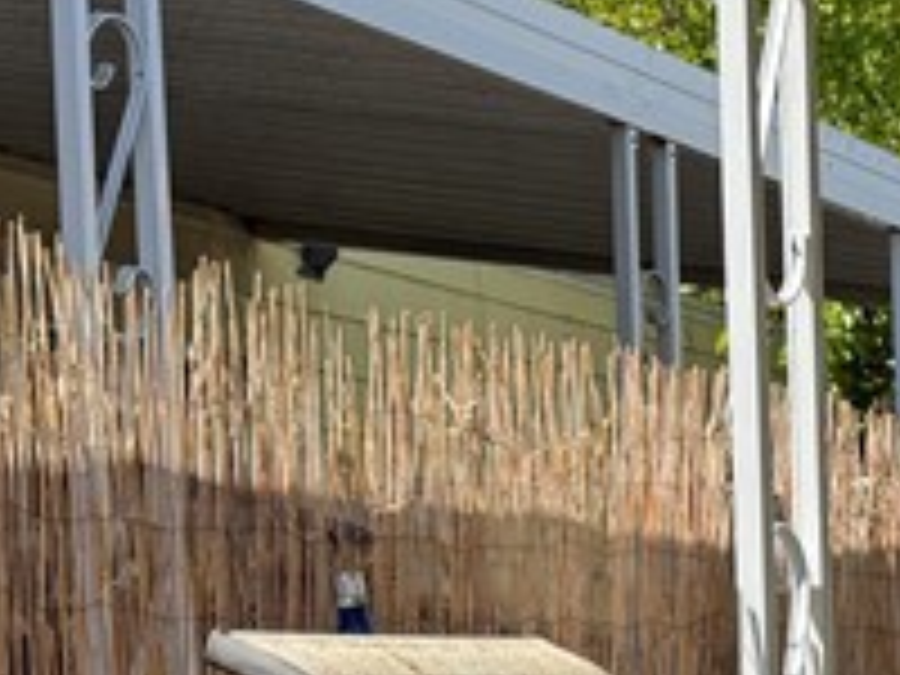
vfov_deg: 11.3
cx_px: 1418
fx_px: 3198
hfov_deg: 14.7
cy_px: 1143
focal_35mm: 123
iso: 80
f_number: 1.78
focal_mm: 6.76
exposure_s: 1/1767
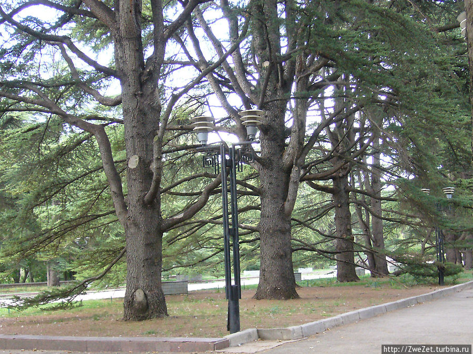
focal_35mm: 55
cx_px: 236
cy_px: 177
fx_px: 752
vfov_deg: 26.6
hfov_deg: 34.9
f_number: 3.5
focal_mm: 9.1
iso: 250
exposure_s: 1/60
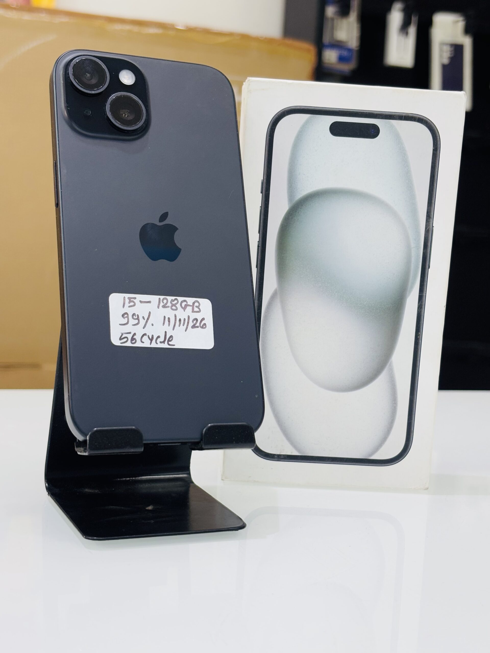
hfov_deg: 28.0
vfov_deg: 36.8
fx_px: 981
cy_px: 326
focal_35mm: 52
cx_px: 245
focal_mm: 5.96
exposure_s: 1/100
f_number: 1.6
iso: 80
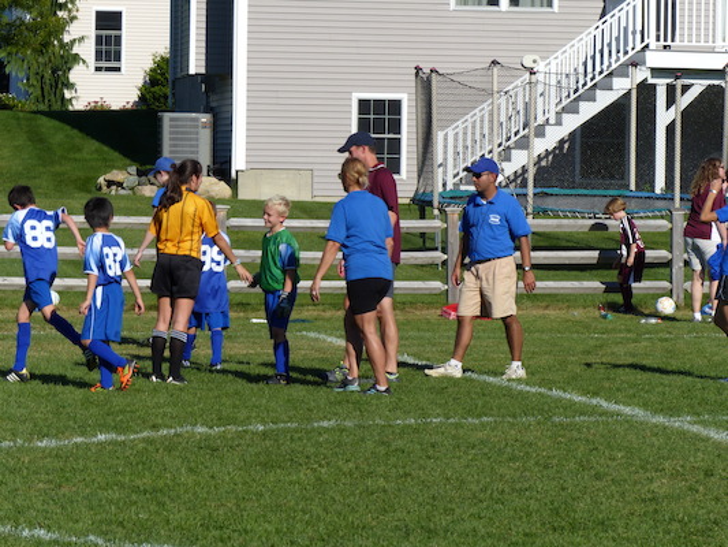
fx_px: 4354
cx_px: 364
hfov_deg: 9.6
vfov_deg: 7.2
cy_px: 274
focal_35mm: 207
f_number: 4
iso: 100
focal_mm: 37.3
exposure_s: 1/1600
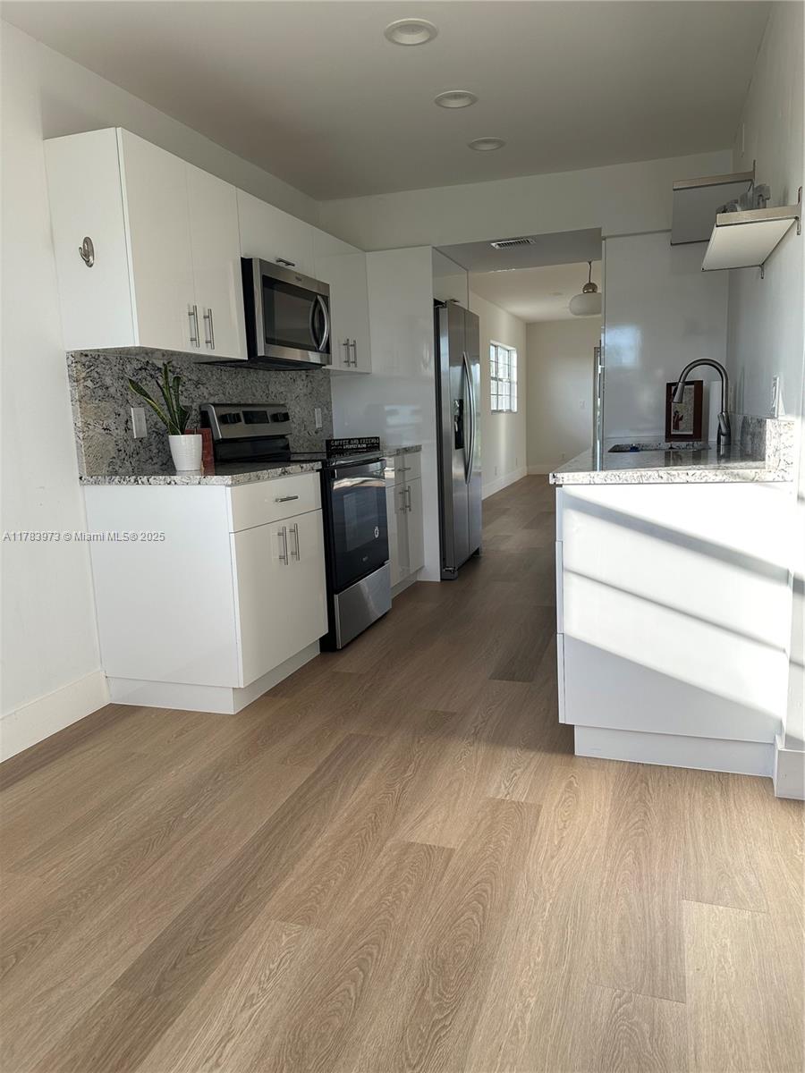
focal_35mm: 24
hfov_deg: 56.8
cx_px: 402
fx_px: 744
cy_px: 536
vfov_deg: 71.6
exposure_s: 1/431
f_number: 1.78
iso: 80
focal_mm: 6.86
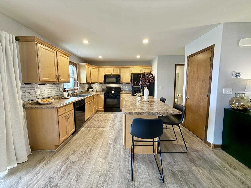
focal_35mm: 14
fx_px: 102
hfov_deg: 102.1
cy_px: 94
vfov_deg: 85.7
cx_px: 126
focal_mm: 2.22
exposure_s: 1/60
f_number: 2.2
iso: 500
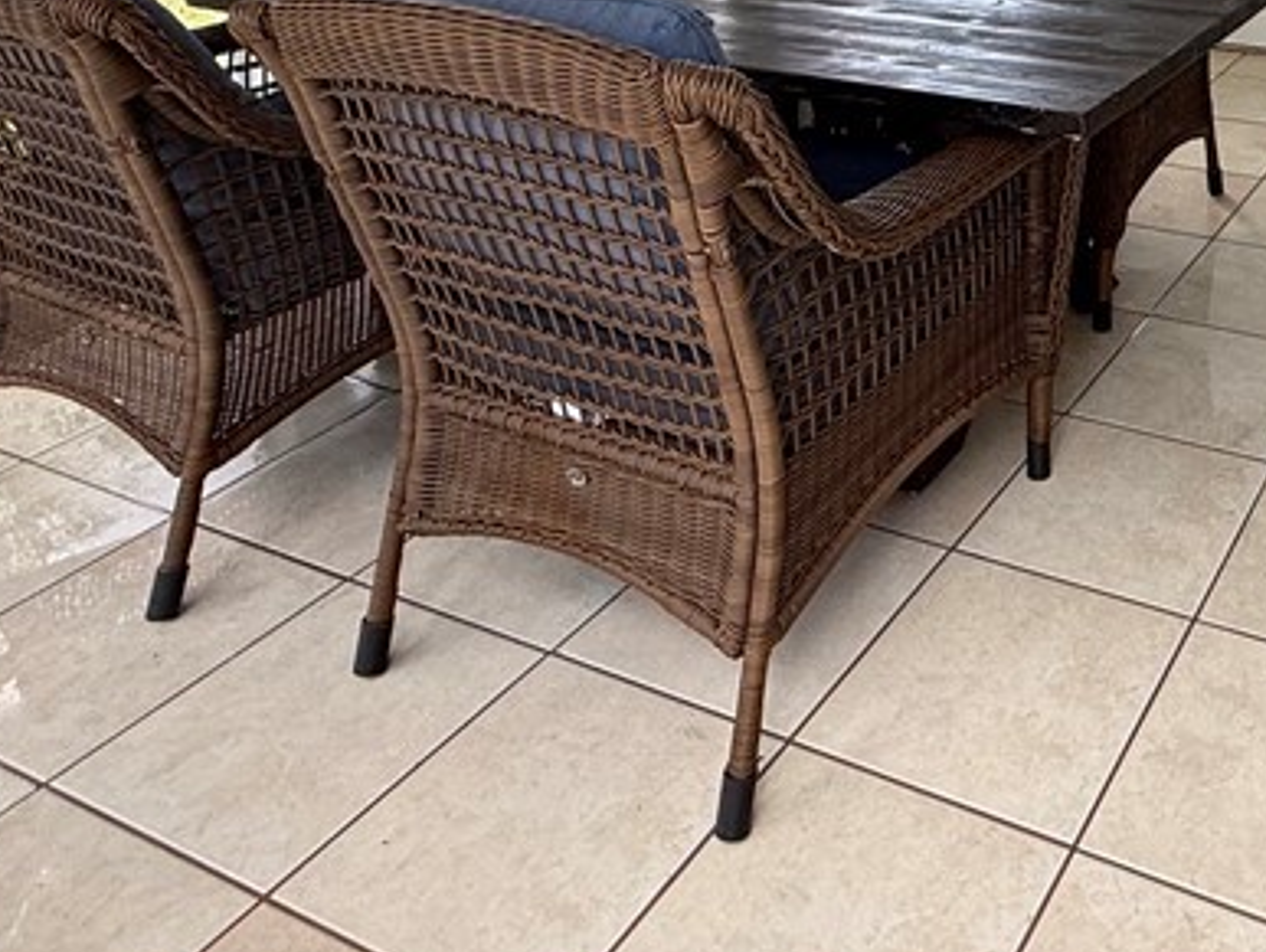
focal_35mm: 37
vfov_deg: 31.9
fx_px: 1354
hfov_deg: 45.1
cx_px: 1155
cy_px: -203
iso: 64
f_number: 2.2
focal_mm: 2.22
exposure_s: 1/259
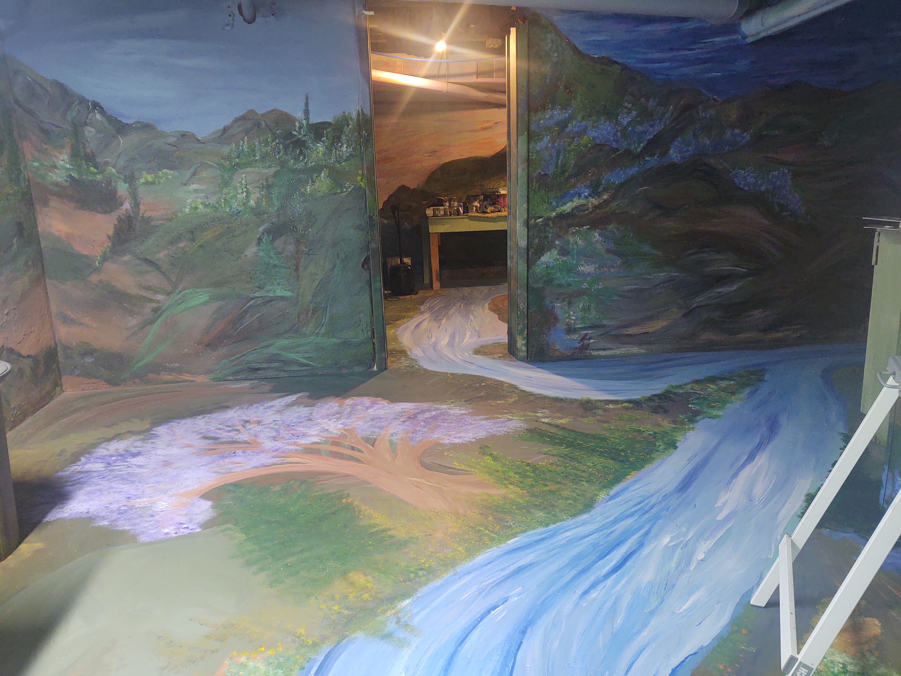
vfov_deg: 51.4
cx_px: 450
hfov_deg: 65.3
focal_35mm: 27
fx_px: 703
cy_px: 338
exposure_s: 1/30
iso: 288
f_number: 1.7
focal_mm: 4.75
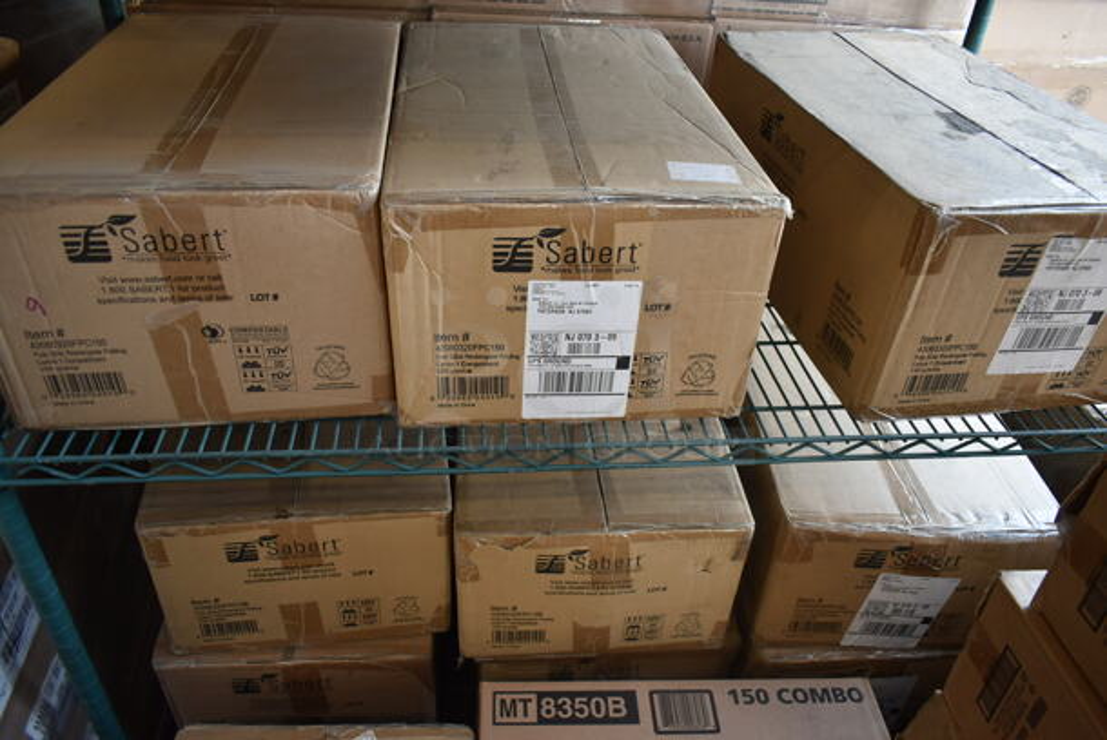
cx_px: 554
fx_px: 831
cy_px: 370
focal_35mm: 27
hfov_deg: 67.3
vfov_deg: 48.0
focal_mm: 18
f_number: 3.5
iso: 720
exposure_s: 1/125
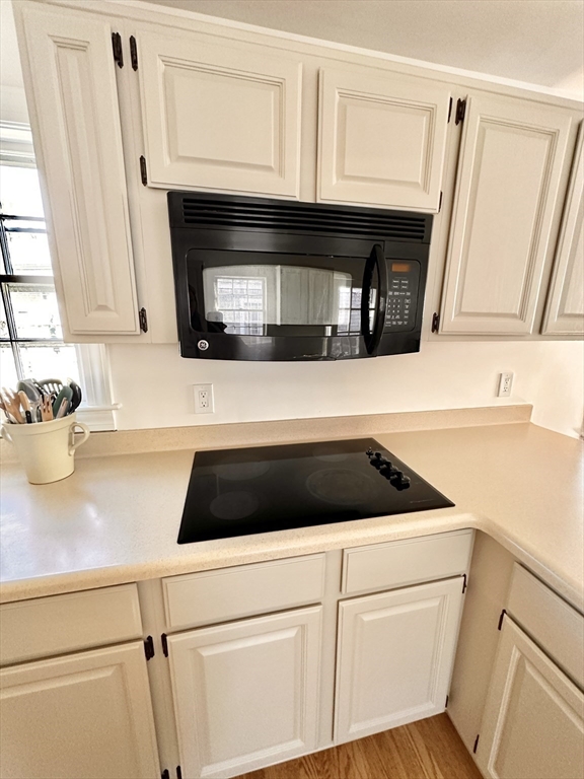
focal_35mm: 14
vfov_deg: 102.1
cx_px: 292
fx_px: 315
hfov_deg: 85.7
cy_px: 390
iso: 320
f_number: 2.2
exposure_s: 1/85
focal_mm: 2.22
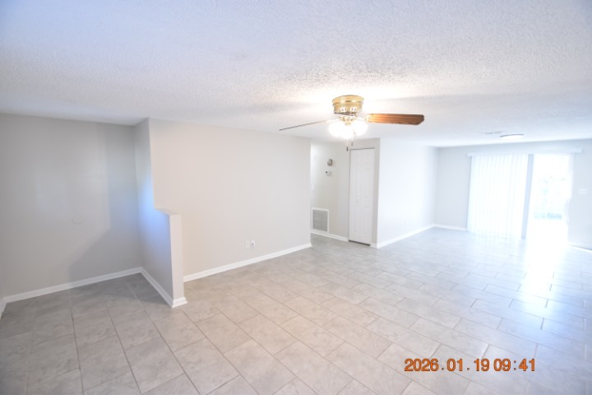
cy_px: 198
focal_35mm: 15
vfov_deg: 77.3
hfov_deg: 100.4
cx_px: 296
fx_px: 247
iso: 800
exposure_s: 1/20
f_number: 3.5
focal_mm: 10
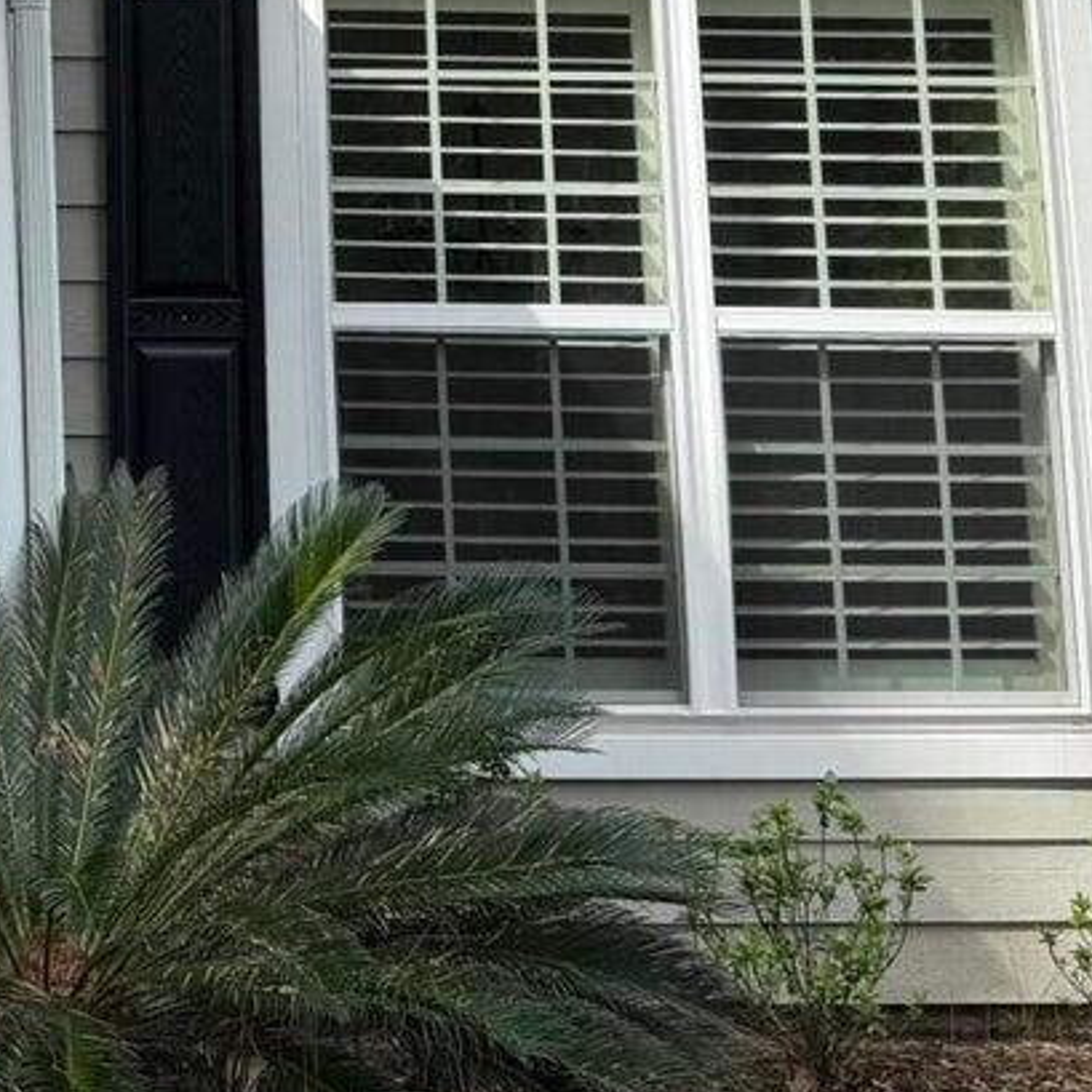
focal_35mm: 83
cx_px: -59
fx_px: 2962
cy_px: -291
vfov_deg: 19.4
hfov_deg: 20.1
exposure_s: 1/1314
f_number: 1.78
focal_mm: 6.76
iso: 80
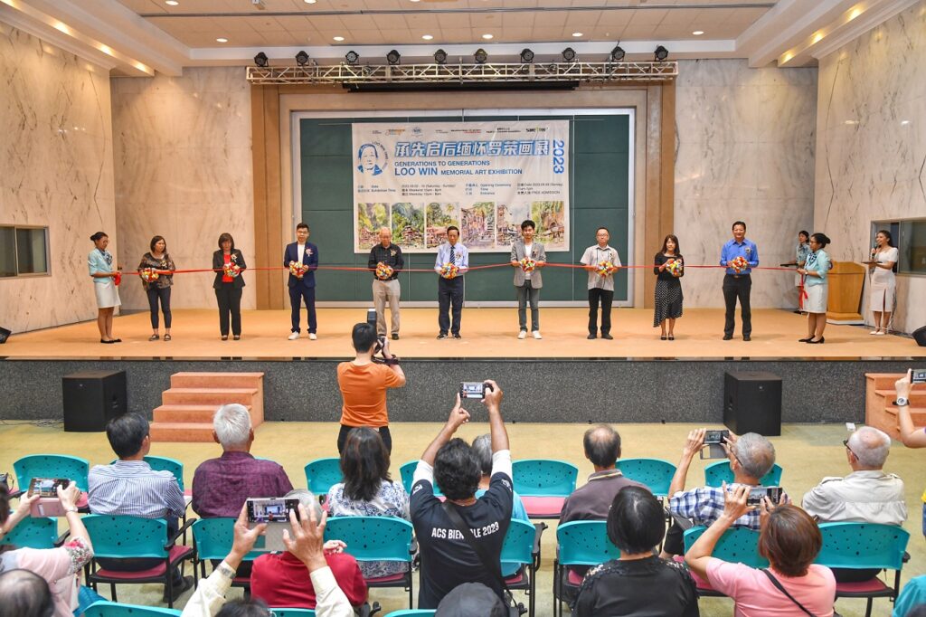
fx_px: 771
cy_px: 308
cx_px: 463
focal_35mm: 30
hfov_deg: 61.9
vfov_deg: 43.6
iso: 2000
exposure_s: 1/250
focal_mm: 30
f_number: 5.6
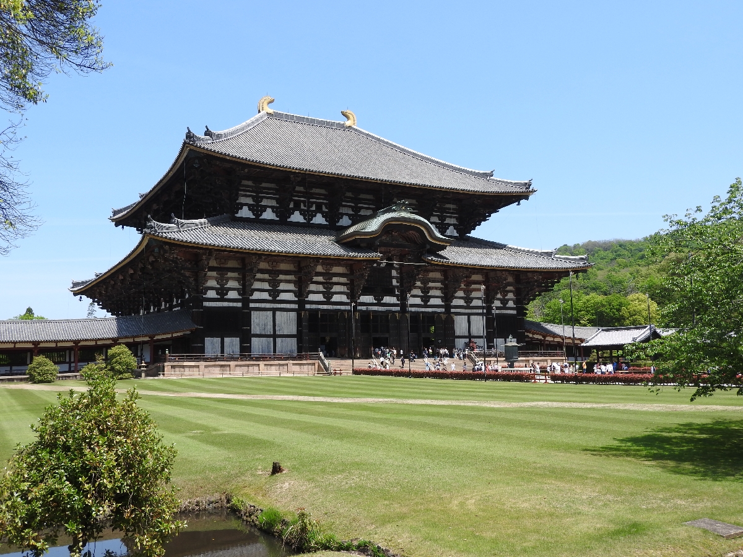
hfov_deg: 55.4
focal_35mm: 33
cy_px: 278
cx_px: 372
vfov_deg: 42.9
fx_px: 708
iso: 100
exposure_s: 1/800
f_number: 3.6
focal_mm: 5.9
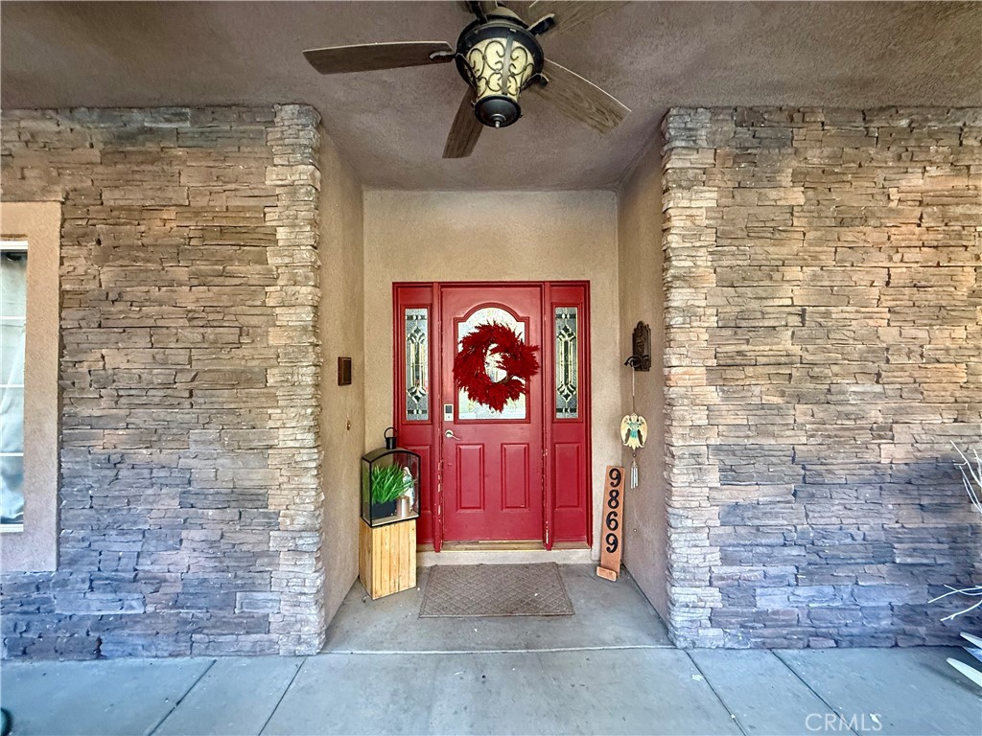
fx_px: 397
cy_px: 368
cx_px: 491
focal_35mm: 14
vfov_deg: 85.7
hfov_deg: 102.1
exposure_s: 1/81
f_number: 2.2
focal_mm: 2.22
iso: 320
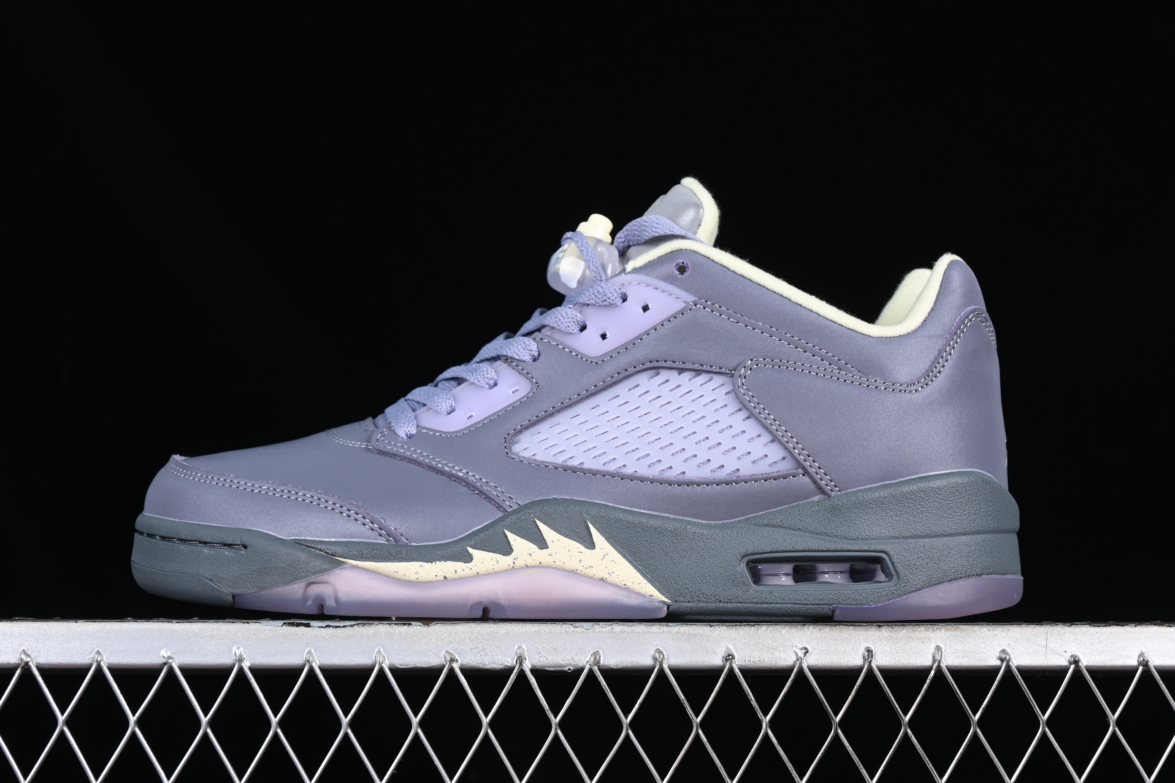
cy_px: 392
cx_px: 588
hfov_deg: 27.0
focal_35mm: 75
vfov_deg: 18.2
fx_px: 2448
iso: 160
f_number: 7.1
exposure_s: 1/60
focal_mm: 50
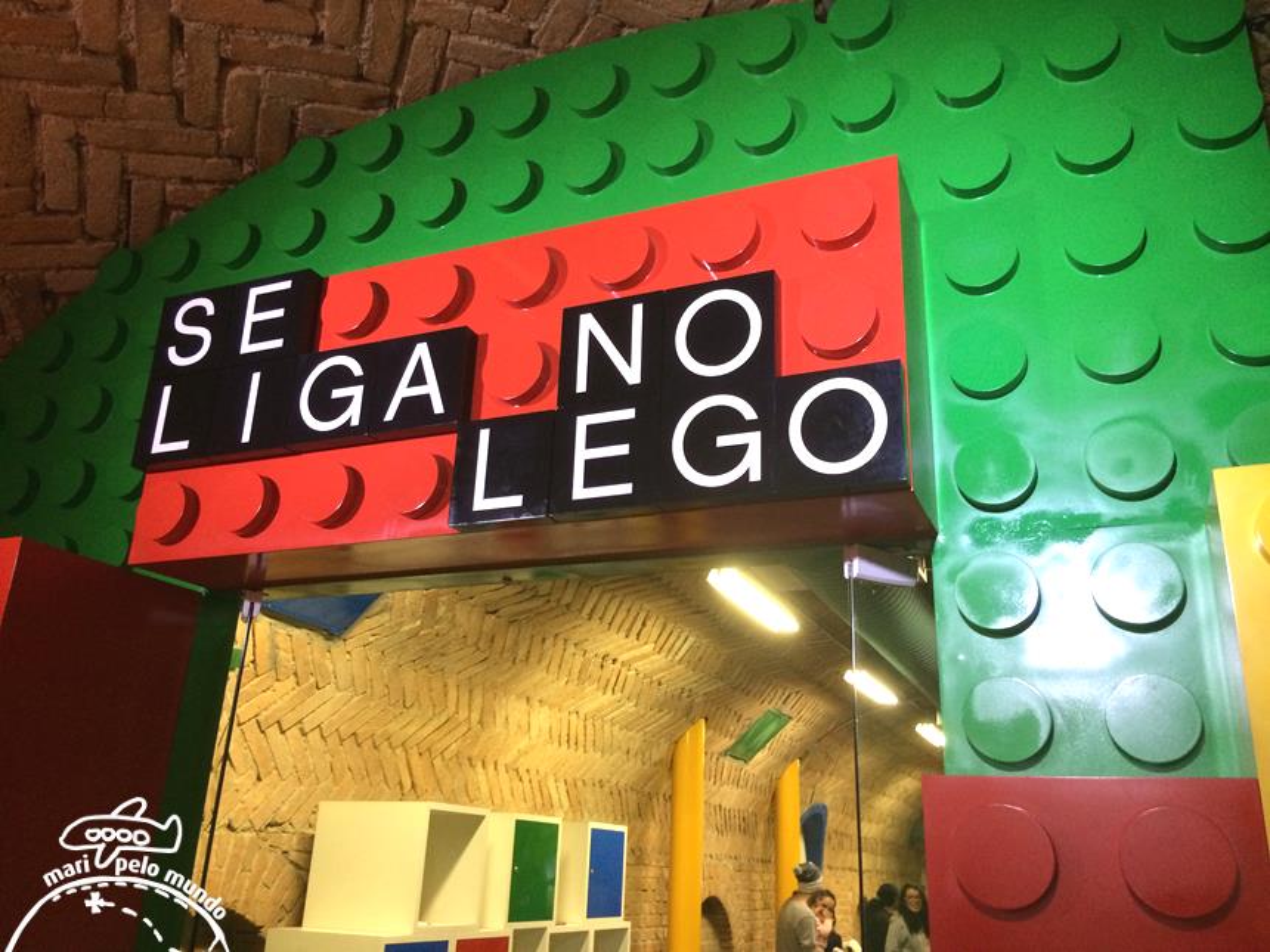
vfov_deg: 48.2
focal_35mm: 29
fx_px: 1064
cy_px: 476
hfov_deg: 61.7
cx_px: 635
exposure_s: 1/30
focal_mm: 4.15
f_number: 2.2
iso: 200
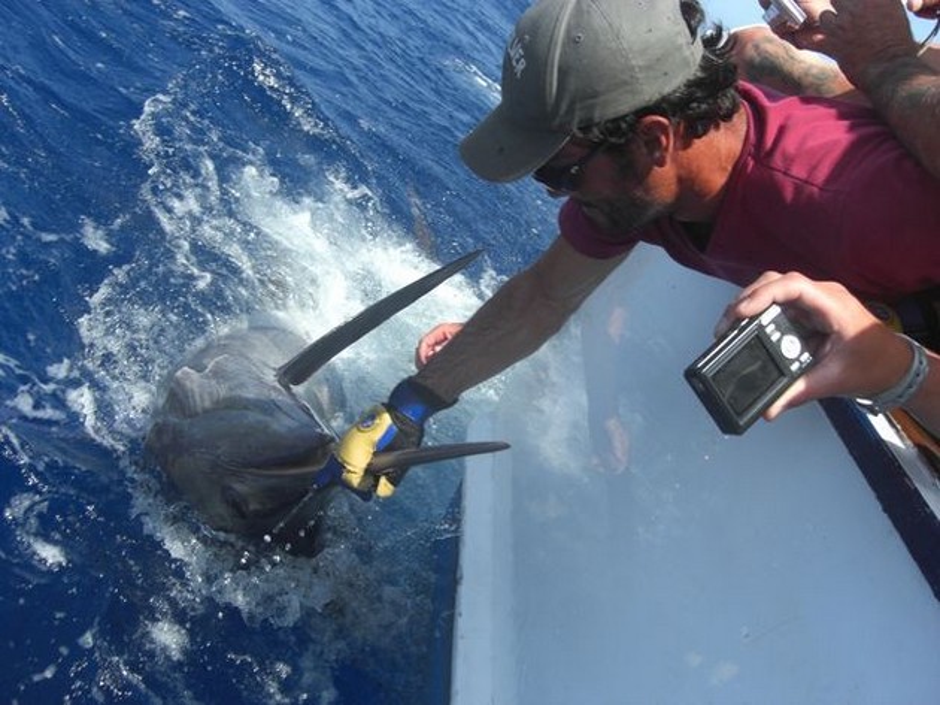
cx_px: 470
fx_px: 1031
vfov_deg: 37.7
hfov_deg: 49.0
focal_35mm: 38
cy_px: 352
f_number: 4
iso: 80
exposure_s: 1/500
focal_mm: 7.9
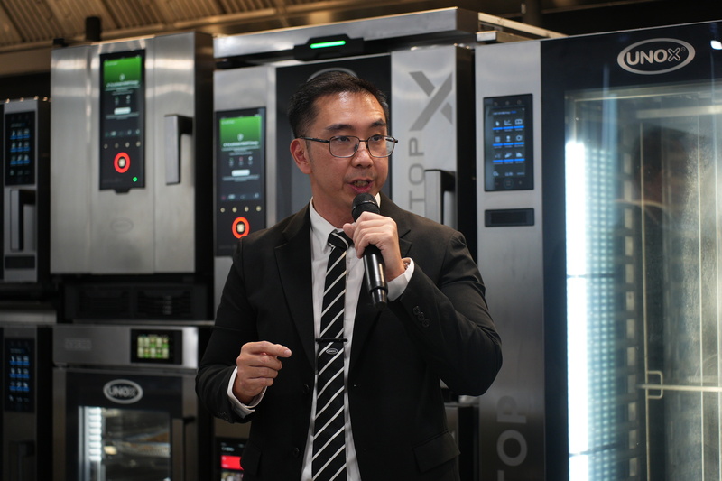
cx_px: 361
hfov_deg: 27.0
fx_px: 1504
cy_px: 240
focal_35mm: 75
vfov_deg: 18.2
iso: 1250
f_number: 2.8
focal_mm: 75
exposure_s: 1/125
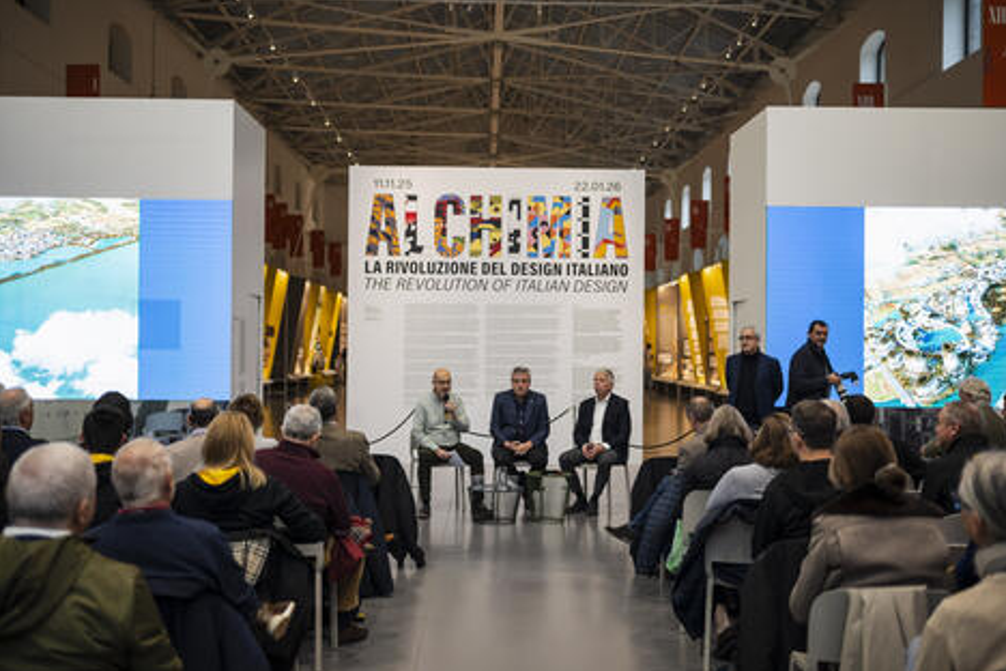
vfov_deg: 32.6
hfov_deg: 47.4
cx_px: 514
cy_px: 338
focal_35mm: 41
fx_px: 1146
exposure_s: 1/250
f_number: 2
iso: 800
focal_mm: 40
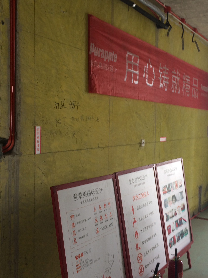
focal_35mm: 42
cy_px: 139
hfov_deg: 33.9
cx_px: 145
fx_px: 337
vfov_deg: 44.8
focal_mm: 4.15
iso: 40
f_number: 2.2
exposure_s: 1/40
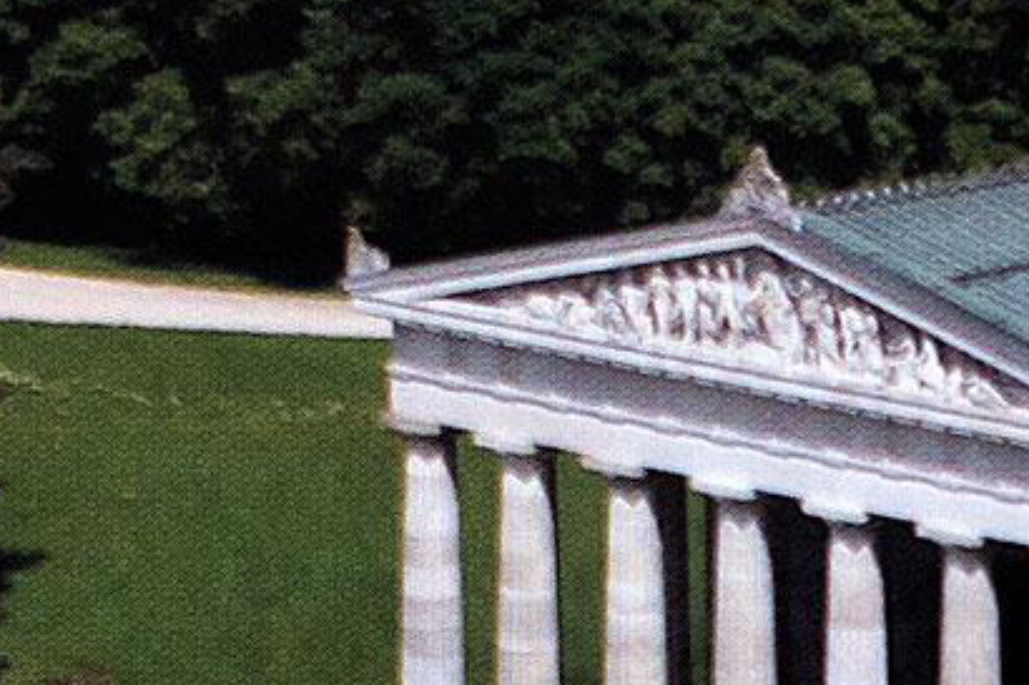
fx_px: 6171
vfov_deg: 6.1
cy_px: 1591
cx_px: 949
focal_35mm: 216
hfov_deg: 9.5
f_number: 4
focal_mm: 14.9
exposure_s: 1/100
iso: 320
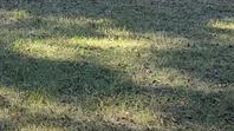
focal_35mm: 110
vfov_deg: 9.9
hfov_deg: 18.9
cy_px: -159
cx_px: -8
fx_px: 682
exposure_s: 1/226
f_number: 2.4
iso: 50
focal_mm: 4.3
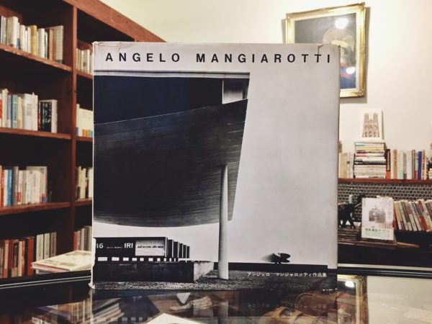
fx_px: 362
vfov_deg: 48.2
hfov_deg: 61.7
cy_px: 162
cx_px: 216
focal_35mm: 29
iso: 250
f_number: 2.2
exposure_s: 1/30
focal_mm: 4.15
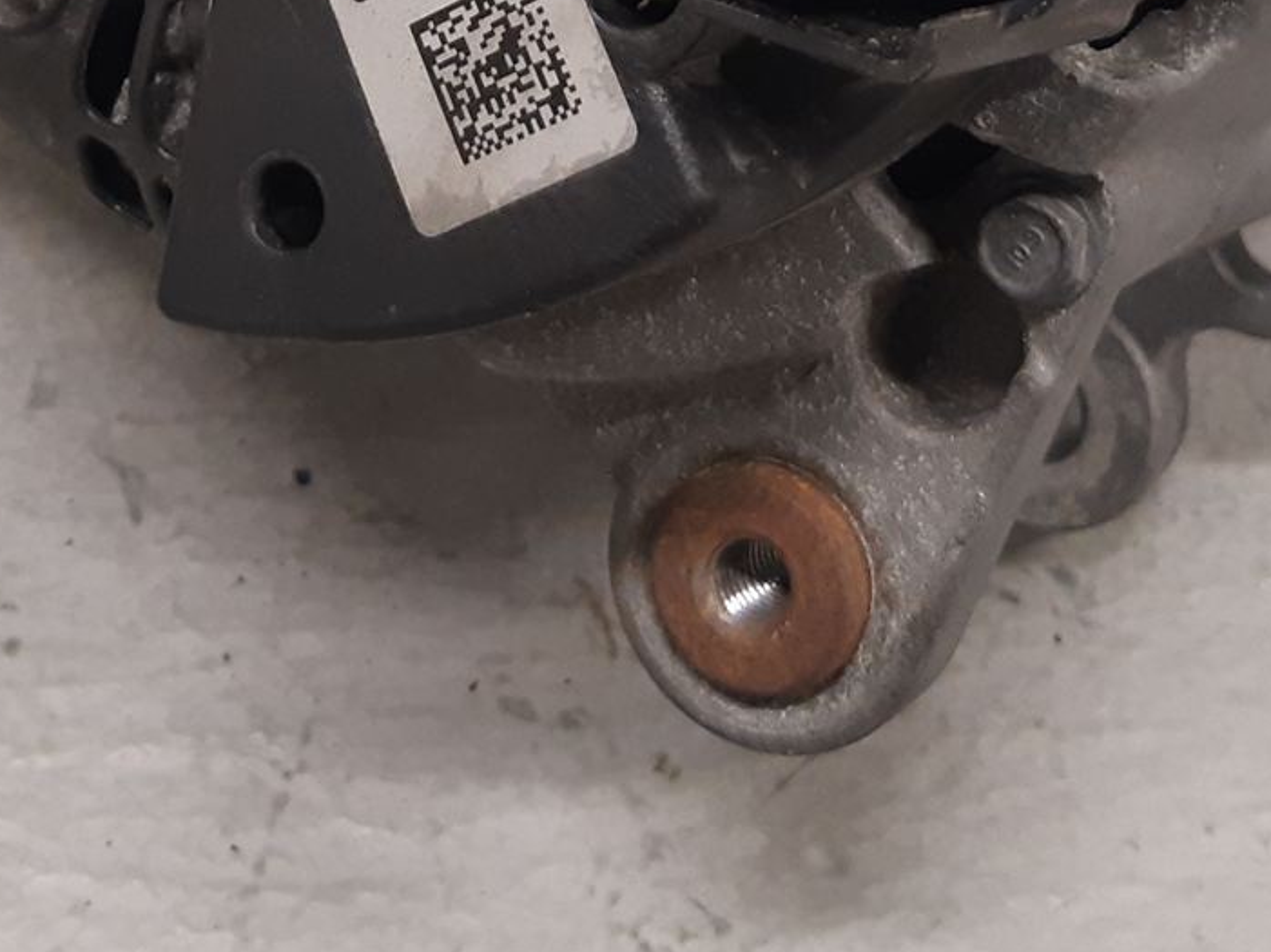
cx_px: 379
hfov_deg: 25.5
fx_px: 2789
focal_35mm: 76
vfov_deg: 17.9
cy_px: -348
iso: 160
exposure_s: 1/50
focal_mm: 3.93
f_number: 1.7
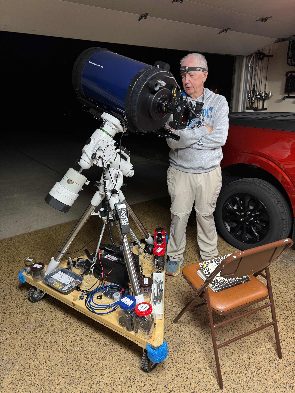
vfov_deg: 71.6
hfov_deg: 56.8
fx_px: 273
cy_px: 196
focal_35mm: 24
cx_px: 148
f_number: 1.78
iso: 160
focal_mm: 6.76
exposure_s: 1/60
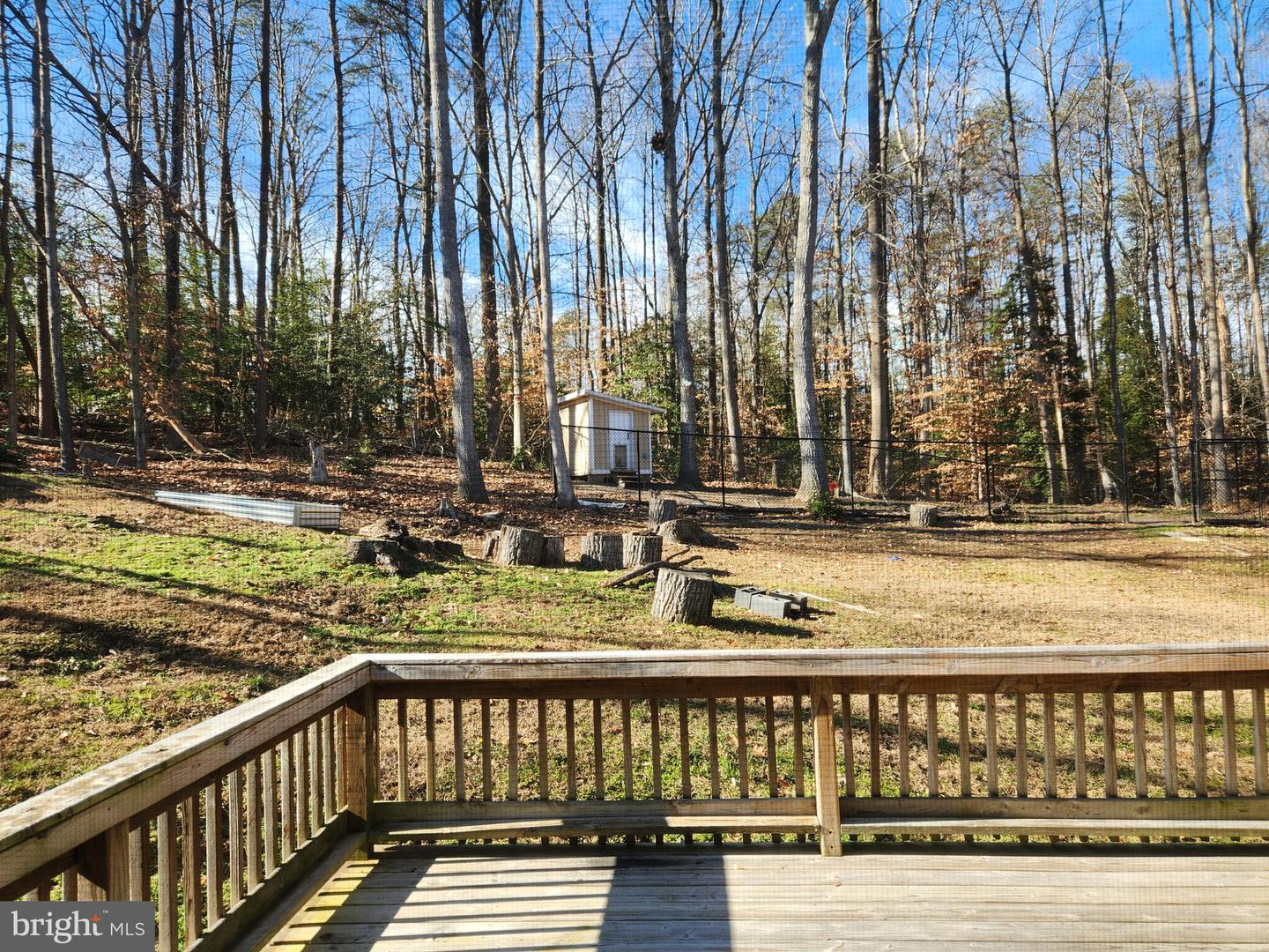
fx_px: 843
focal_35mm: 23
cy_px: 476
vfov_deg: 58.9
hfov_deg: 73.9
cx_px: 634
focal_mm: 5.4
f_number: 1.8
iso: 20
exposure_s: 1/210
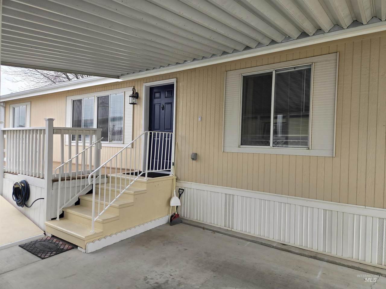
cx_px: 193
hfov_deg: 73.9
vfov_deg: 58.9
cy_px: 144
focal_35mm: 23
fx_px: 256
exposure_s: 1/420
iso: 25
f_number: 1.8
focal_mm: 5.4
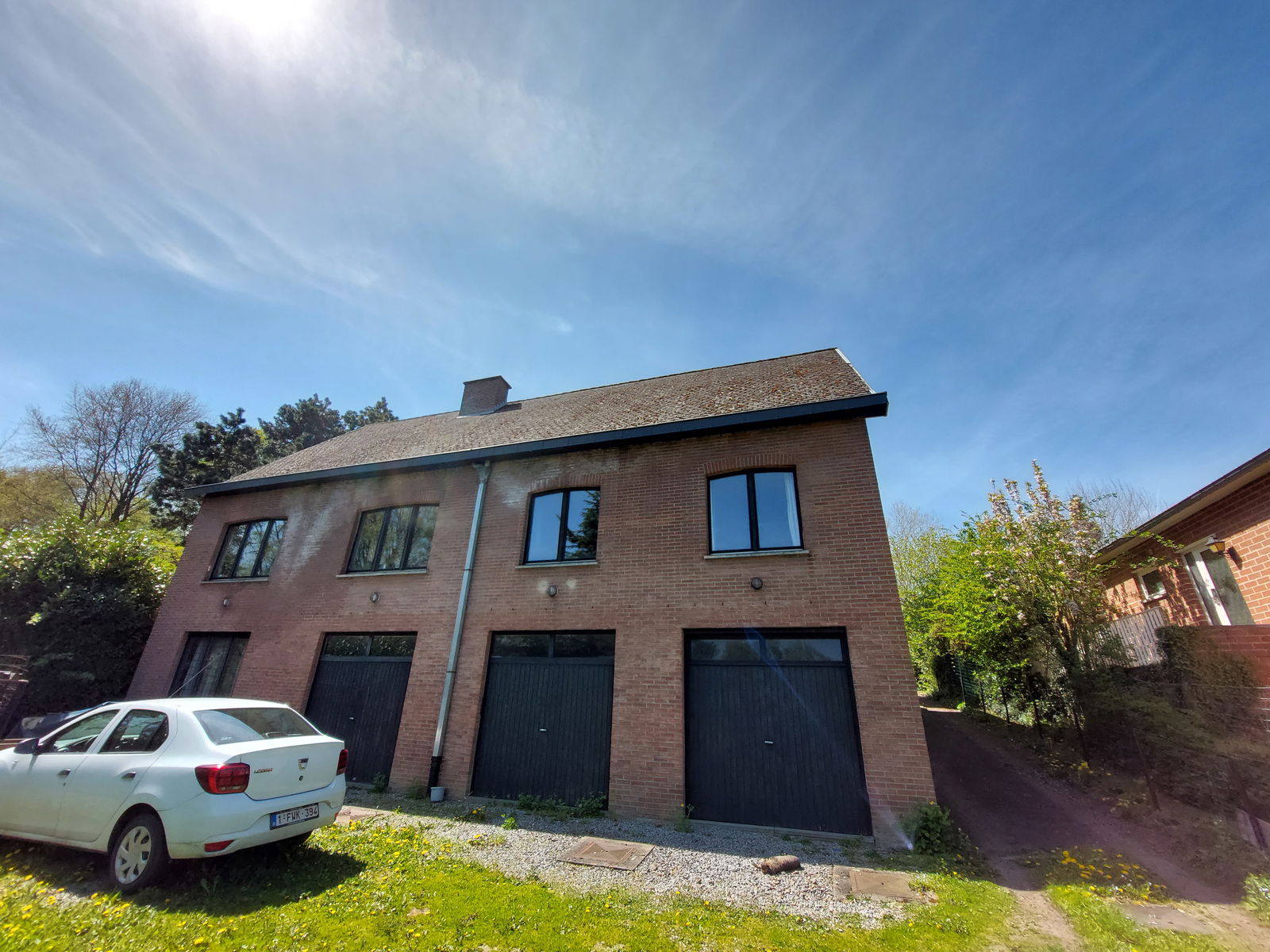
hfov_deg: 106.2
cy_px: 476
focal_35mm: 13
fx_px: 477
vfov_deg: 89.9
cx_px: 635
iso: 50
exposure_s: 1/902
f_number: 2.2
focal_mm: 1.74
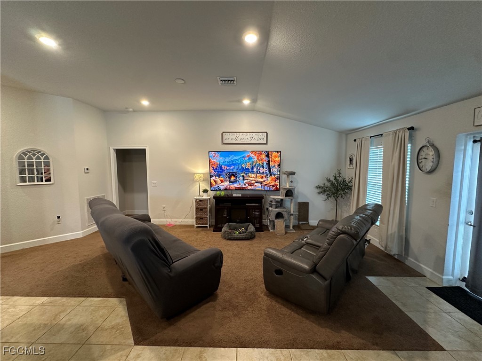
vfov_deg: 85.7
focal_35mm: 14
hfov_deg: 102.1
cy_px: 180
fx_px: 195
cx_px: 241
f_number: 2.2
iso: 250
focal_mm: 2.22
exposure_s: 1/60
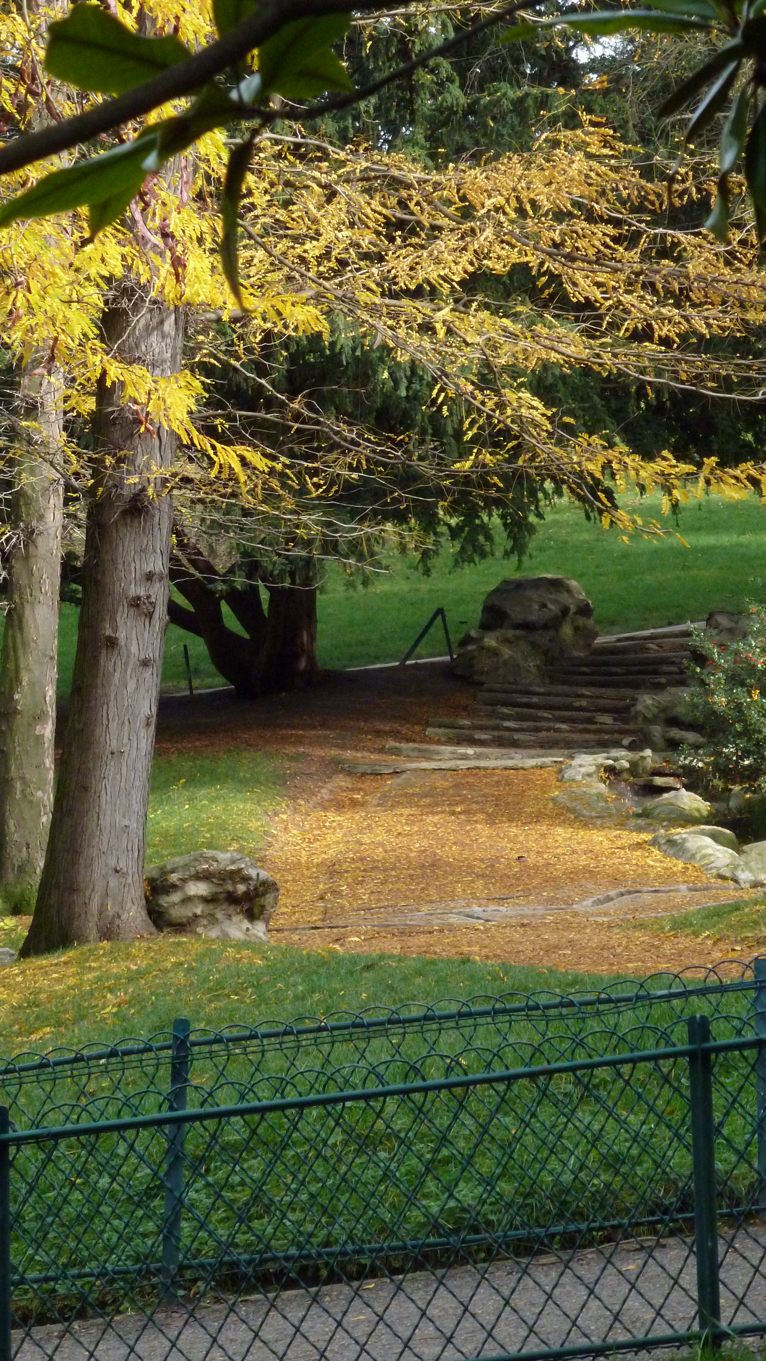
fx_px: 4838
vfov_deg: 16.0
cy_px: 641
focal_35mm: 134
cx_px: 382
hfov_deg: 9.1
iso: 400
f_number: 5.1
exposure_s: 1/200
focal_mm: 20.2
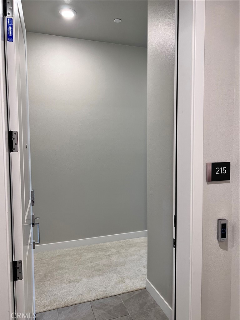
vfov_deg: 67.3
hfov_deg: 53.1
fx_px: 240
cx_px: 120
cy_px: 160
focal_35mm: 26
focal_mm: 5.7
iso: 100
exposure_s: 1/60
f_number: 1.5
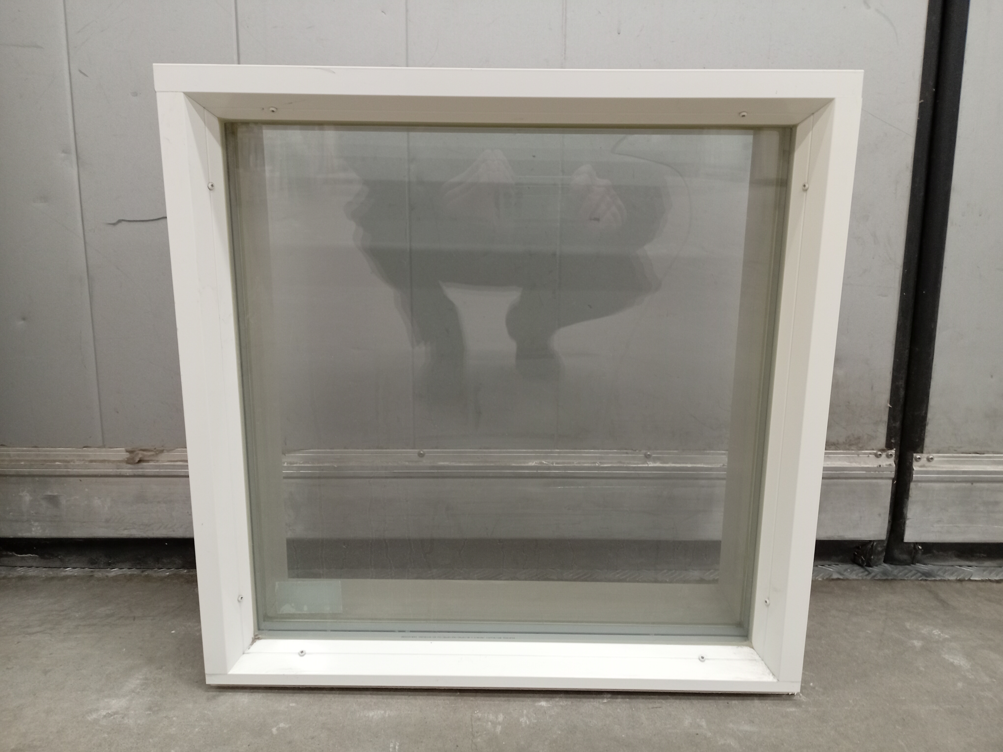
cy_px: 376
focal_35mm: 27
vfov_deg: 51.4
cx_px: 502
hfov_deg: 65.3
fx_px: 782
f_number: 1.8
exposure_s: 1/20
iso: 924
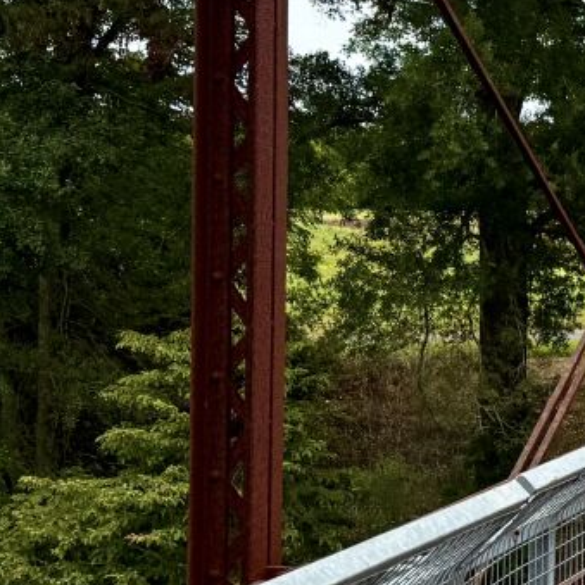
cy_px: 256
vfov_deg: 16.7
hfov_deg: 13.9
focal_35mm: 104
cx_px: 1210
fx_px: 1988
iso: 80
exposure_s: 1/4167
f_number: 1.78
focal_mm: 6.76
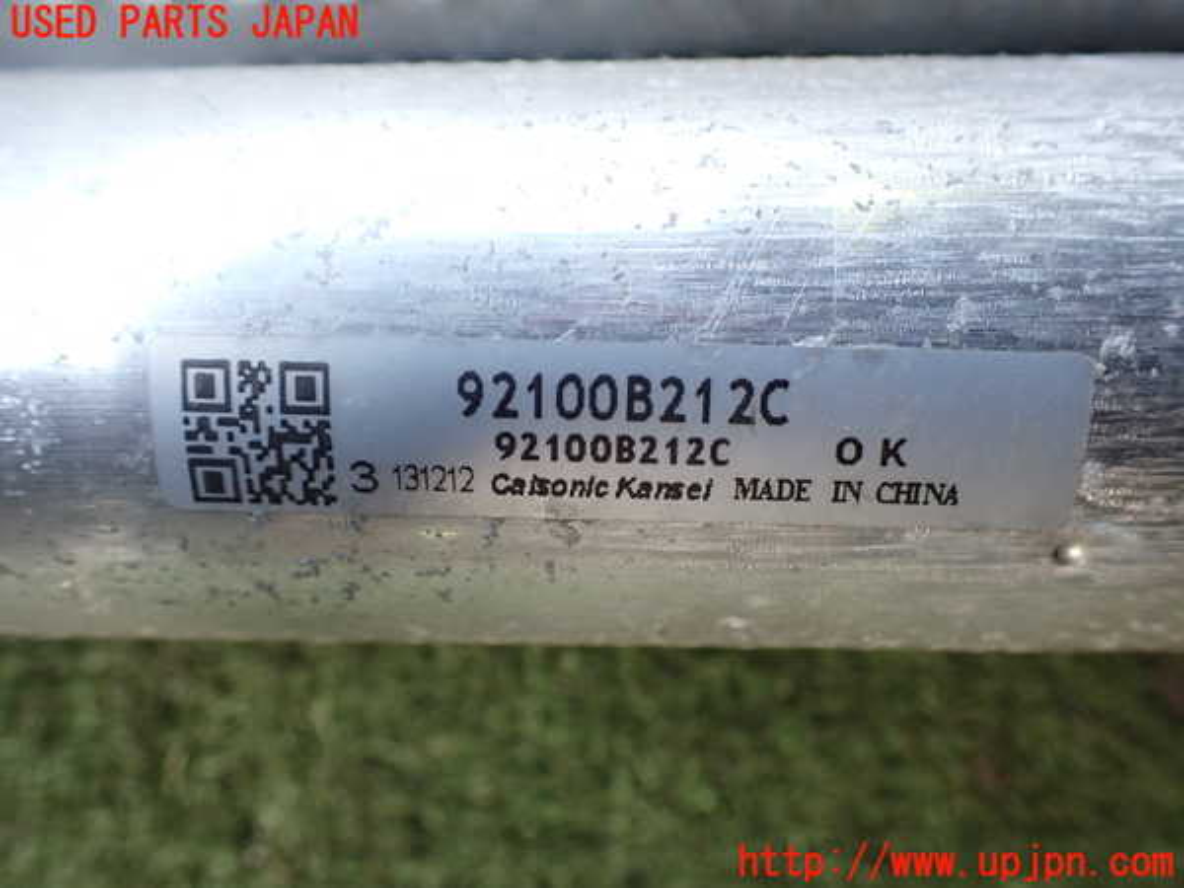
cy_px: 444
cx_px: 592
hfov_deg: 60.0
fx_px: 1026
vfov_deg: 46.8
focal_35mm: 30
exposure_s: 1/125
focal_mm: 5.4
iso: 400
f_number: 2.3
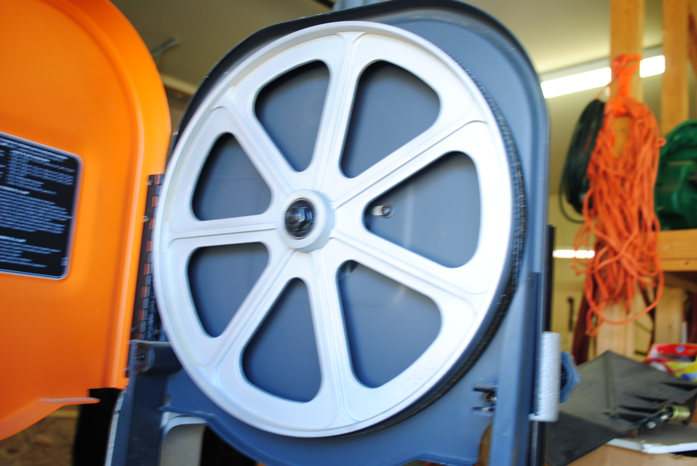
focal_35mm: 33
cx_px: 348
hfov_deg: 57.2
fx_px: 640
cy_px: 233
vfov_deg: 40.1
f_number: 4
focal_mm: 22
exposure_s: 1/15
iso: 100
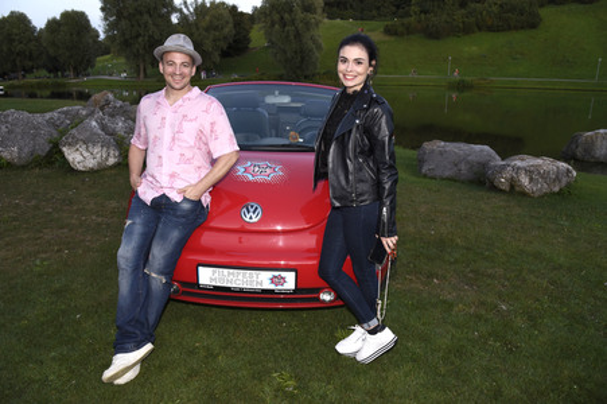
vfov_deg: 53.1
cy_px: 202
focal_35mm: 24
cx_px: 304
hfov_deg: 73.8
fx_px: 404
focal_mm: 24
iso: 1000
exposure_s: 1/80
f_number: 6.3
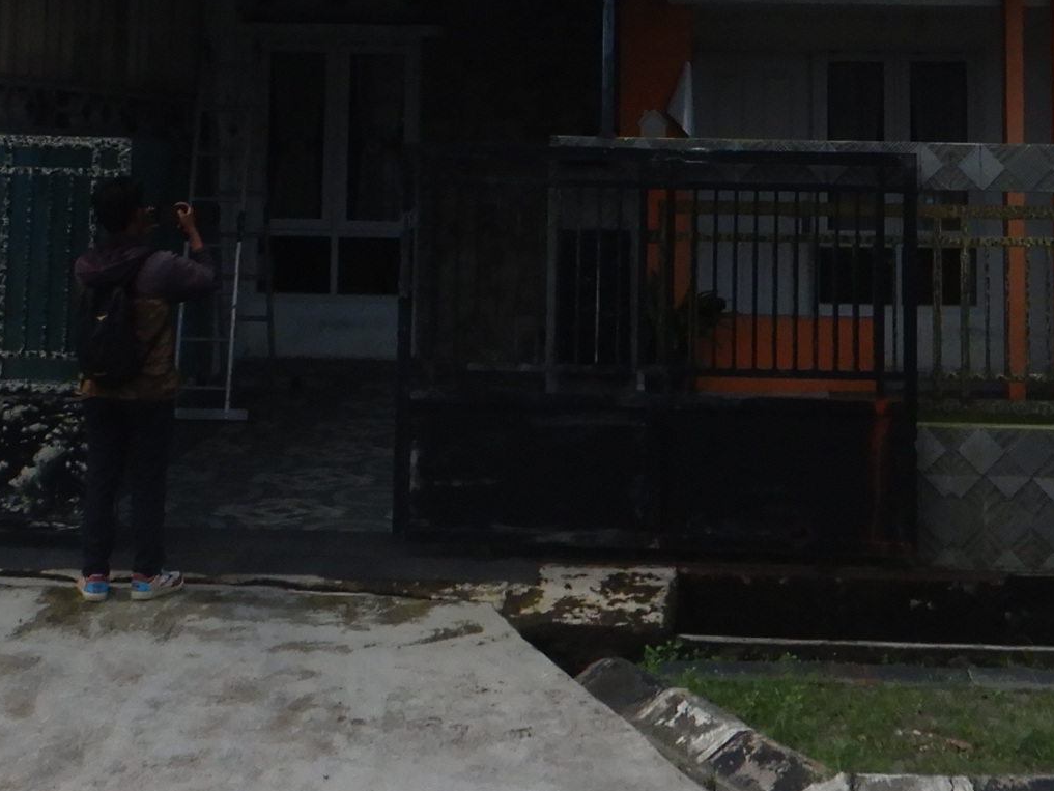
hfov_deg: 25.3
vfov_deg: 18.3
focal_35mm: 77
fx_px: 2345
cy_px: -131
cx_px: 619
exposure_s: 1/1000
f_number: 4.1
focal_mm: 4.3
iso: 125
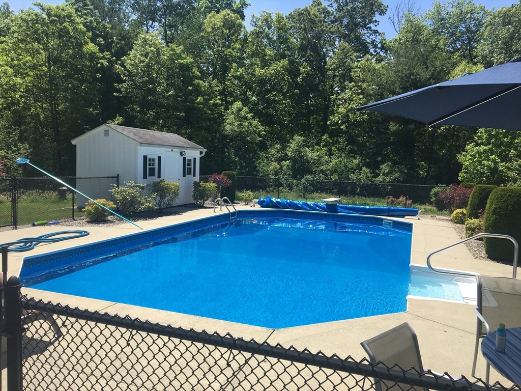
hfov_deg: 61.7
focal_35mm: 29
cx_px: 260
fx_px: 436
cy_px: 196
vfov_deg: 48.2
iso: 25
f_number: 2.2
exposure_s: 1/1508
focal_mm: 4.15
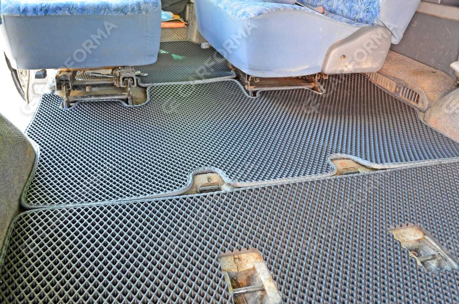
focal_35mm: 33
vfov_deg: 39.8
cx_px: 230
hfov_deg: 57.3
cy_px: 152
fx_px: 420
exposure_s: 1/15
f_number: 8
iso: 800
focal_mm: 22
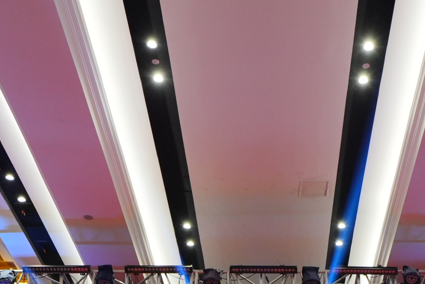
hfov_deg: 25.9
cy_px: 548
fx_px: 919
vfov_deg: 14.8
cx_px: 294
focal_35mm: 78
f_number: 4
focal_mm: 16.6
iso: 1000
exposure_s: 1/160
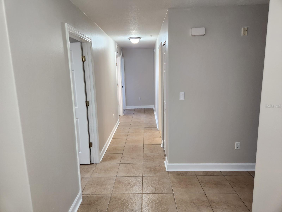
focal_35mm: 23
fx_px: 187
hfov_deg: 73.9
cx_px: 141
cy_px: 106
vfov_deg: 58.9
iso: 160
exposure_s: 1/120
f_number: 1.8
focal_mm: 5.4
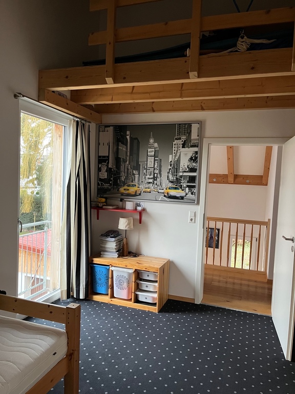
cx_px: 148
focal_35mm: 26
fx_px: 295
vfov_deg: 67.3
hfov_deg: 53.1
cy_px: 197
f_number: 1.6
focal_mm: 5.1
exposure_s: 1/45
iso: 500
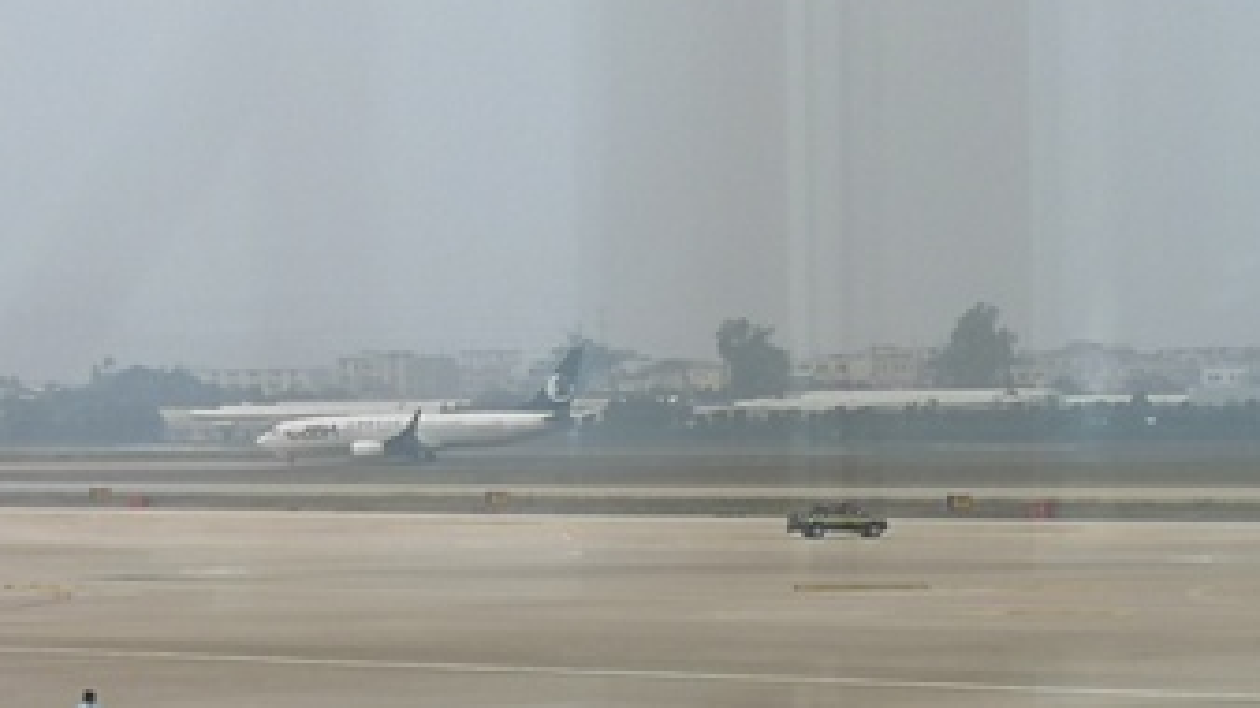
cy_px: 592
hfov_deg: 13.4
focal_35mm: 160
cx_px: 984
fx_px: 5345
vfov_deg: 7.6
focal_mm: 3.95
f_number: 1.8
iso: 50
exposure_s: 1/631
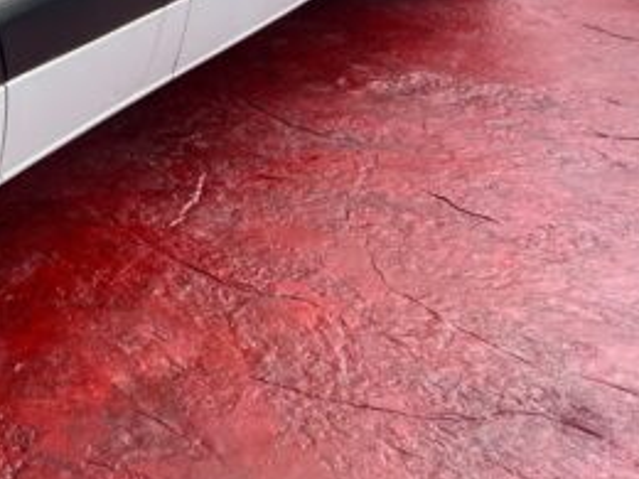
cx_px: -204
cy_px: -174
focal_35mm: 80
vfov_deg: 17.1
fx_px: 1477
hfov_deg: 21.9
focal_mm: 5.7
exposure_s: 1/1468
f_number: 1.5
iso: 50
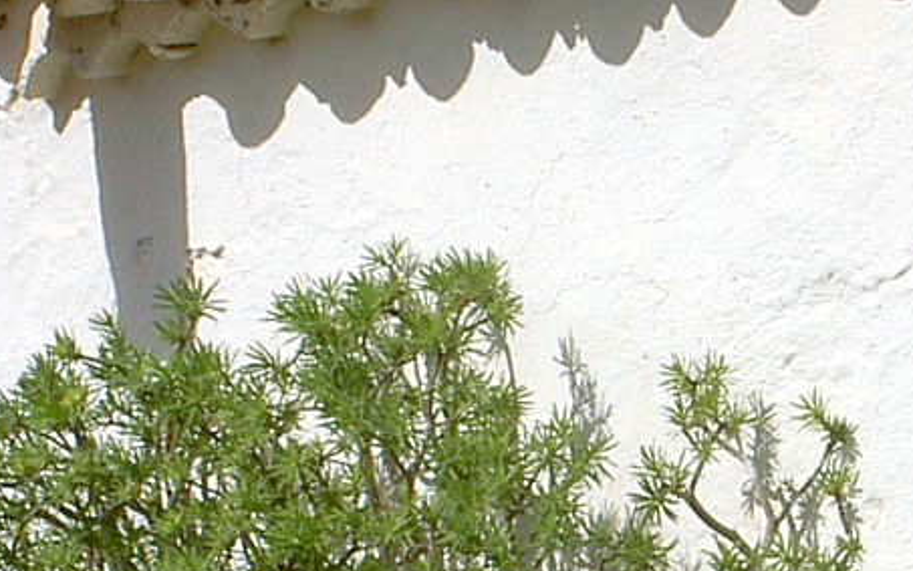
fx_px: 9504
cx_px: 556
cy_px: 321
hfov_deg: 5.5
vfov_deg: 3.4
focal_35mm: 382
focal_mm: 16.8
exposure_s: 1/500
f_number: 8.3
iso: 50
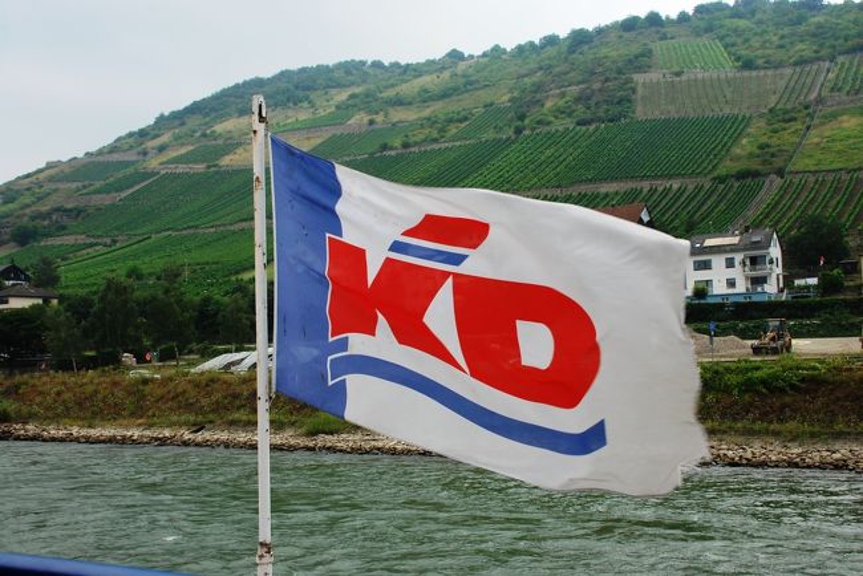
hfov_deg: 49.5
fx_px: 935
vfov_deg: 34.2
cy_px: 288
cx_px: 432
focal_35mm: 39
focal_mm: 26
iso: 200
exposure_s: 1/80
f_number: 9
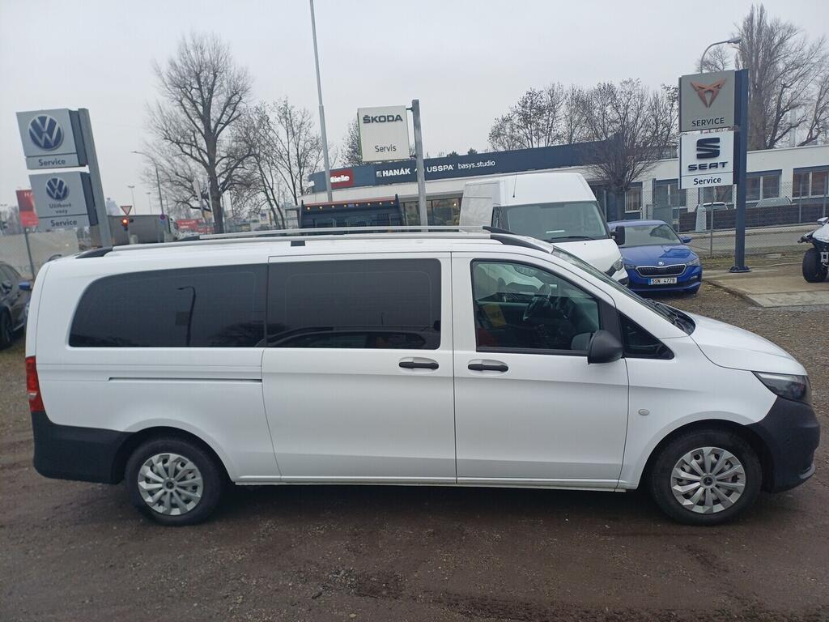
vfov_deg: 54.9
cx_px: 414
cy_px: 311
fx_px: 599
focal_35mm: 25
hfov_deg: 69.4
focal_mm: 4.65
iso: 50
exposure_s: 1/218
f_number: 1.8
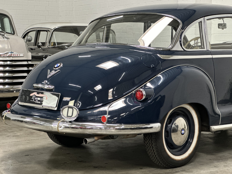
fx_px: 516
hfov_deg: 25.3
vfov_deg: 19.1
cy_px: 87
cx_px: 116
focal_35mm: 77
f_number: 2.8
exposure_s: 1/25
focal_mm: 9
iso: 320
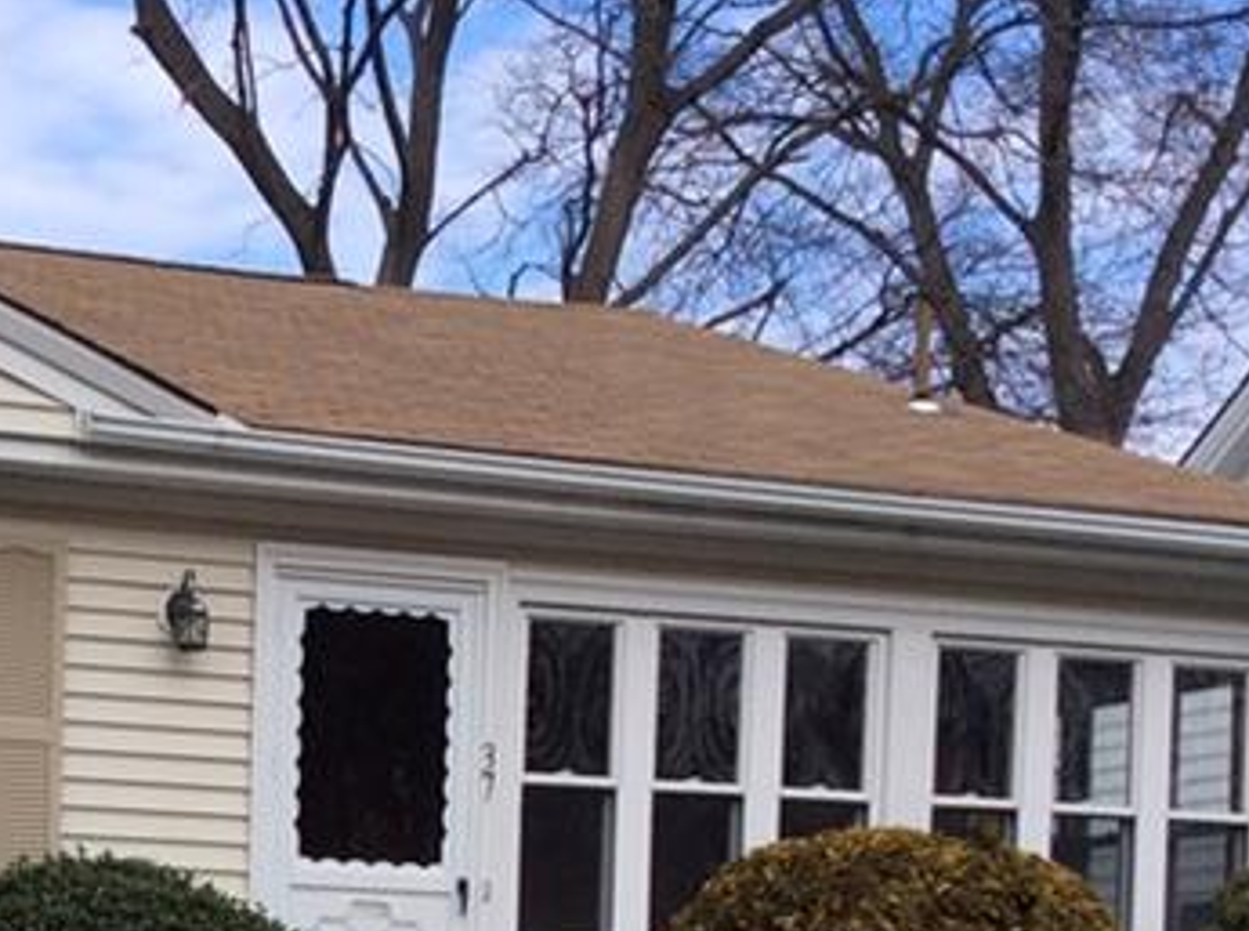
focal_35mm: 95
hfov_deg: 19.9
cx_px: -76
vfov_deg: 14.9
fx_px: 3419
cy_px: 1145
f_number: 2.4
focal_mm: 3.3
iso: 32
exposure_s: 1/986
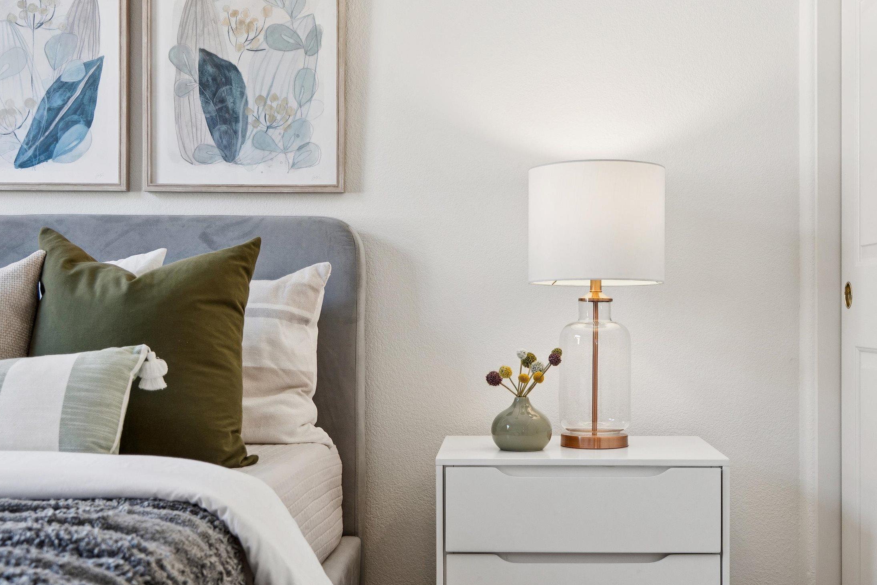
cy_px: 345
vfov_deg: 27.5
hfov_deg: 40.3
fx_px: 1194
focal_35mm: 49
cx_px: 486
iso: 500
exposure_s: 1/100
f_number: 5.6
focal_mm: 35
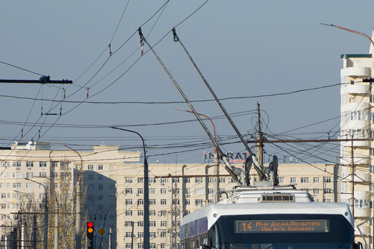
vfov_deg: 4.1
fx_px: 3500
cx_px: 267
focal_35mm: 337
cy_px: 142
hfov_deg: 6.1
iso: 100
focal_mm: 95
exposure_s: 1/500
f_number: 6.3
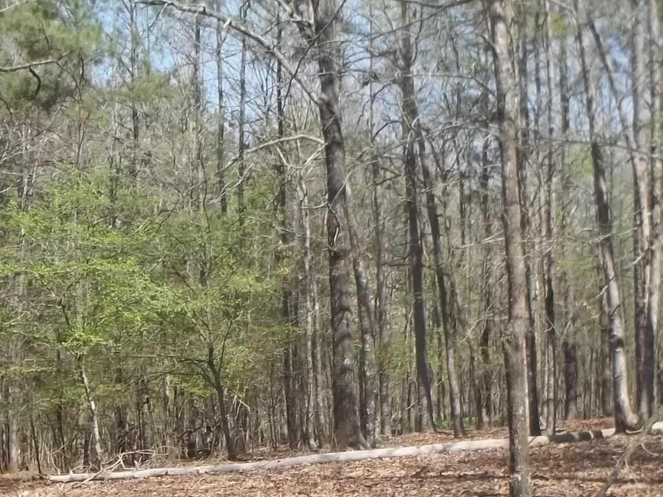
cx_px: 308
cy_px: 384
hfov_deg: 23.8
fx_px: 1570
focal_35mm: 82
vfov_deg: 17.9
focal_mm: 5.9
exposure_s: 1/400
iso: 64
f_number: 3.3
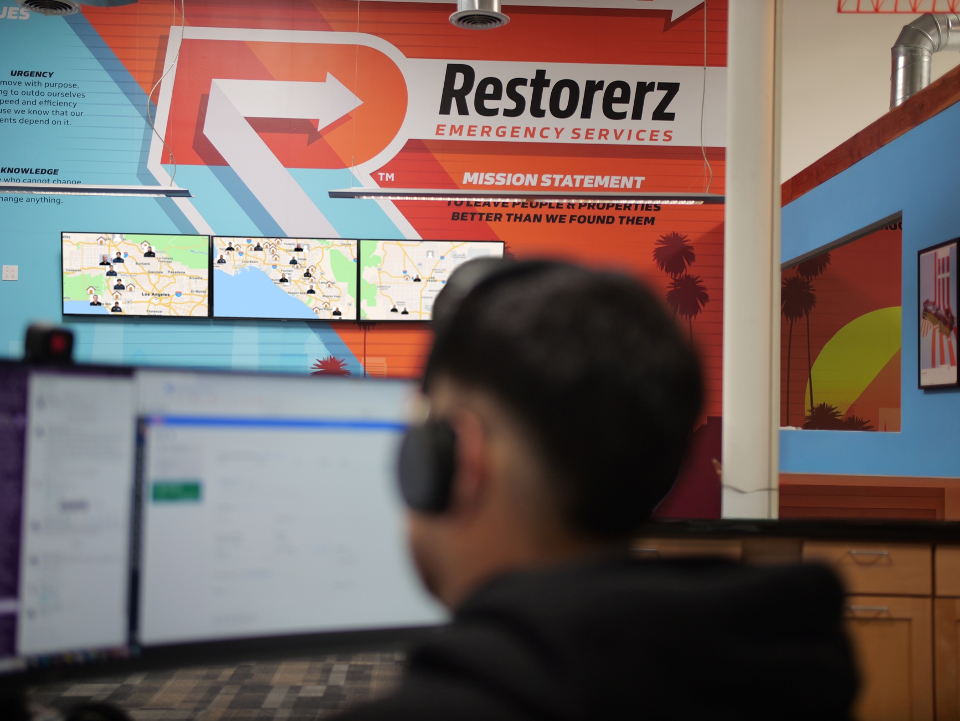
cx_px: 480
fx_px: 1387
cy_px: 360
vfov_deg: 29.1
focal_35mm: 50
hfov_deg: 38.2
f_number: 1.3
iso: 100
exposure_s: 1/100
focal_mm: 25
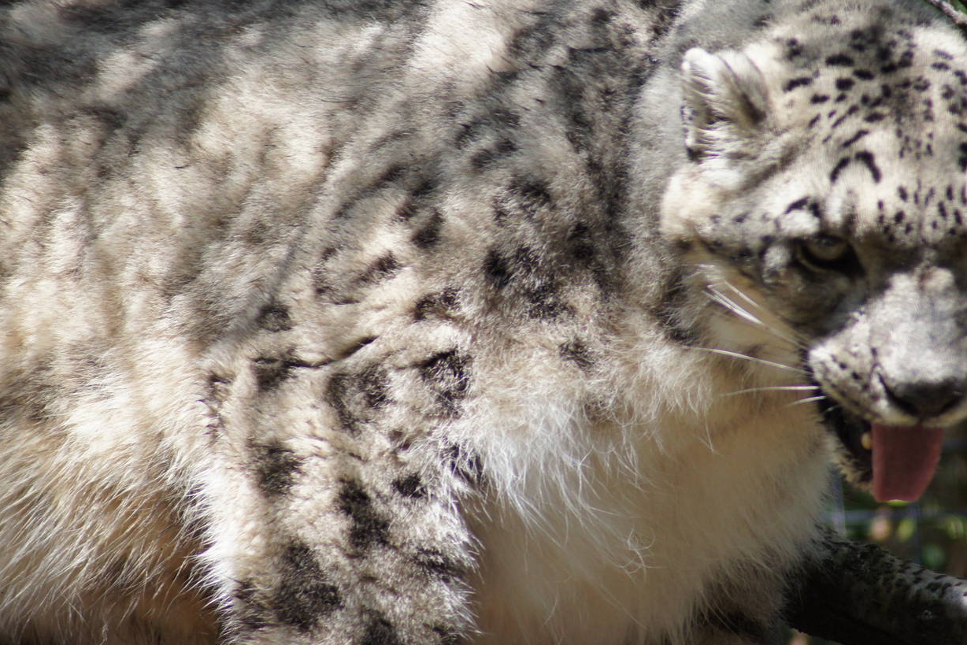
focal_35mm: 586
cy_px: 282
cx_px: 624
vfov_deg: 2.3
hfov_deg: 3.5
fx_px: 15741
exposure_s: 1/500
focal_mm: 300
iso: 500
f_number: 5.6
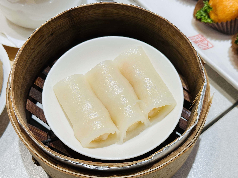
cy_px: 89
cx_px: 119
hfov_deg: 39.7
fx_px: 330
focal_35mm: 48
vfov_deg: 30.3
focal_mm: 6.86
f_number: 1.78
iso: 80
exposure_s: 1/120
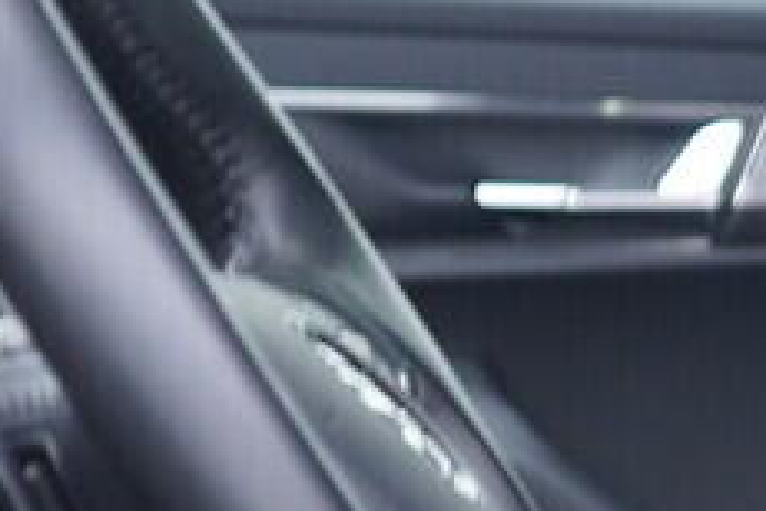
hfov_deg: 8.5
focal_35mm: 224
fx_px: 4766
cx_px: 1781
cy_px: 949
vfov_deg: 6.0
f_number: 2.8
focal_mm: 24
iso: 250
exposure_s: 1/40
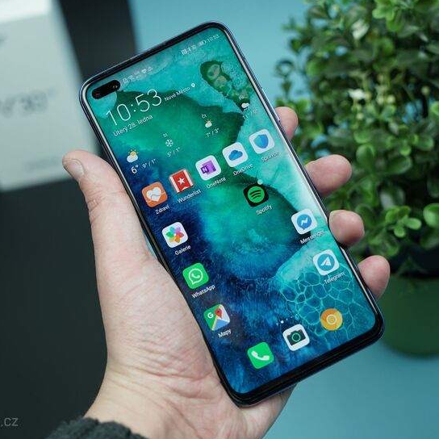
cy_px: 220
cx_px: 228
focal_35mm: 53
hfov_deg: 32.2
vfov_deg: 32.2
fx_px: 760
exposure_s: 1/160
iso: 400
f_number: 4
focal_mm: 41
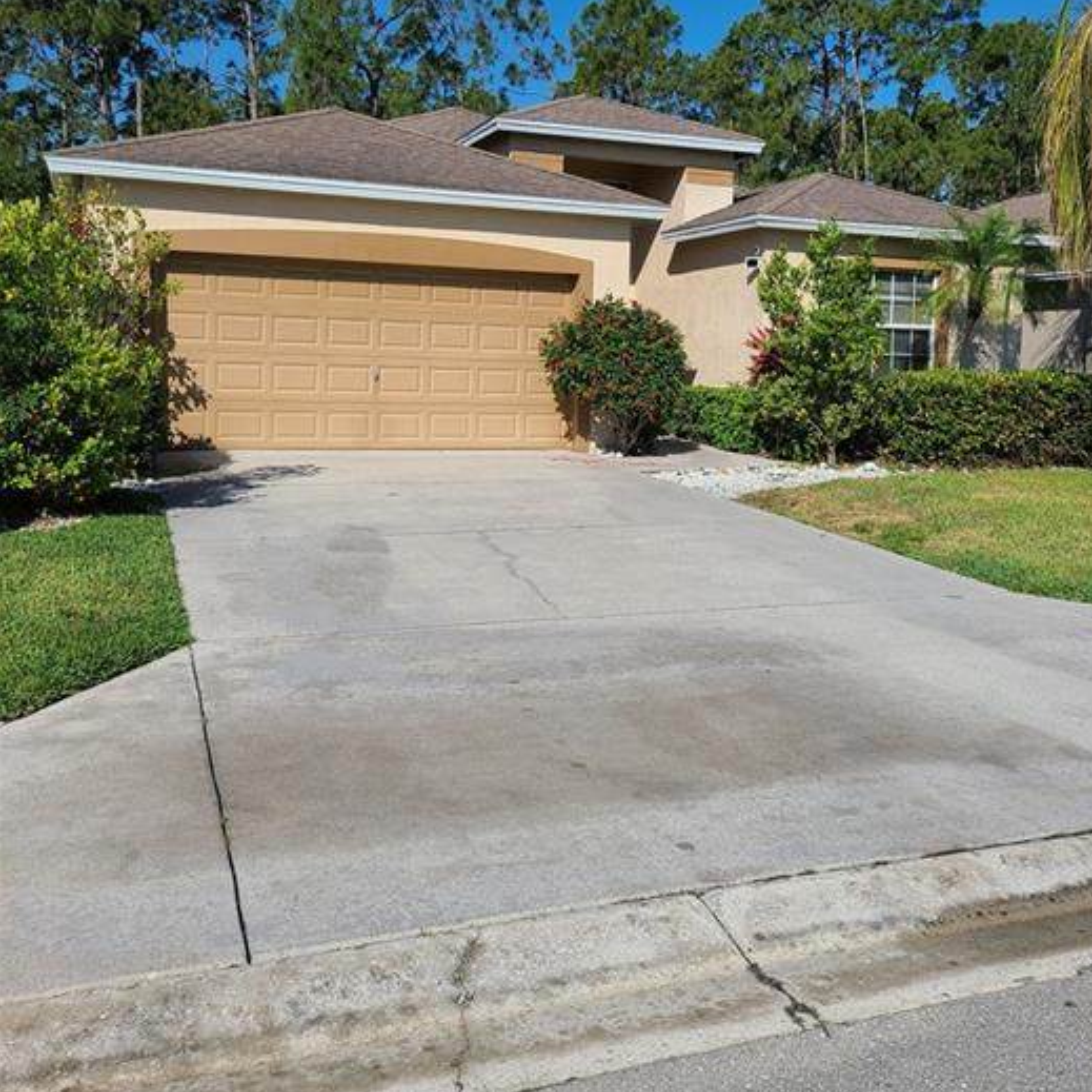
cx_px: 604
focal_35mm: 34
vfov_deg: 48.1
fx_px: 1213
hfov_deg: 48.4
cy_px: 433
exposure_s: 1/3988
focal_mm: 5.4
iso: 40
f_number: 1.8
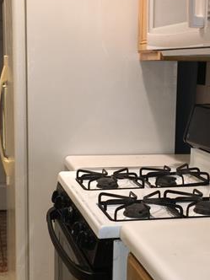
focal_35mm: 67
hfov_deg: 21.9
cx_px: 102
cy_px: 162
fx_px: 542
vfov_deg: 28.9
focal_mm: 4.15
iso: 40
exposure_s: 1/30
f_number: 2.2
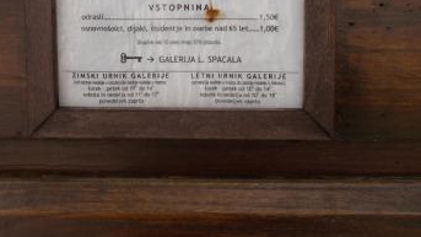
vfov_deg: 18.6
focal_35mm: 64
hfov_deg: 32.8
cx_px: 197
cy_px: 43
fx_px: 715
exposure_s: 1/80
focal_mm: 9.3
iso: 80
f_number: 4.2
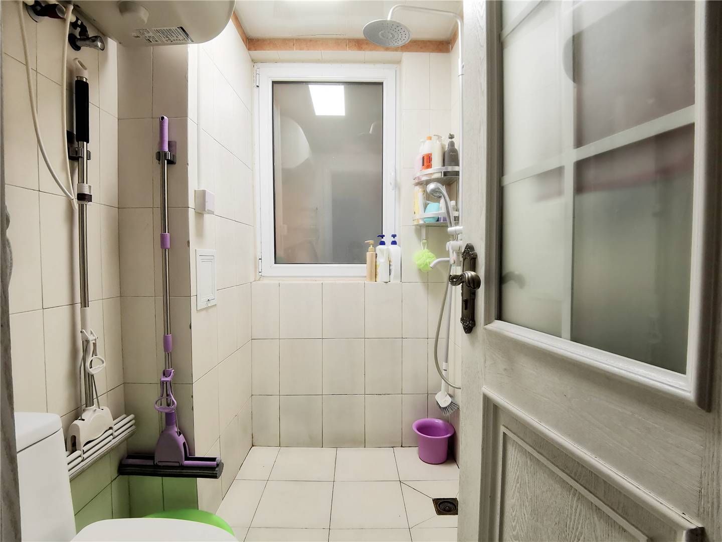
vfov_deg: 74.7
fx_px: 355
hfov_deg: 91.0
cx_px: 361
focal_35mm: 17
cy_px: 271
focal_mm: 2.26
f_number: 2.2
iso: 160
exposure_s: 1/50
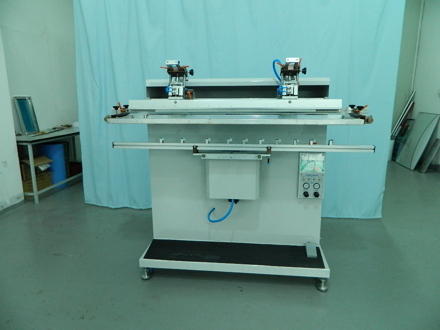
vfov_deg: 54.9
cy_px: 165
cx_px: 220
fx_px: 318
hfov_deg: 69.4
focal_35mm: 25
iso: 400
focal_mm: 4.5
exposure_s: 1/25
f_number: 3.1
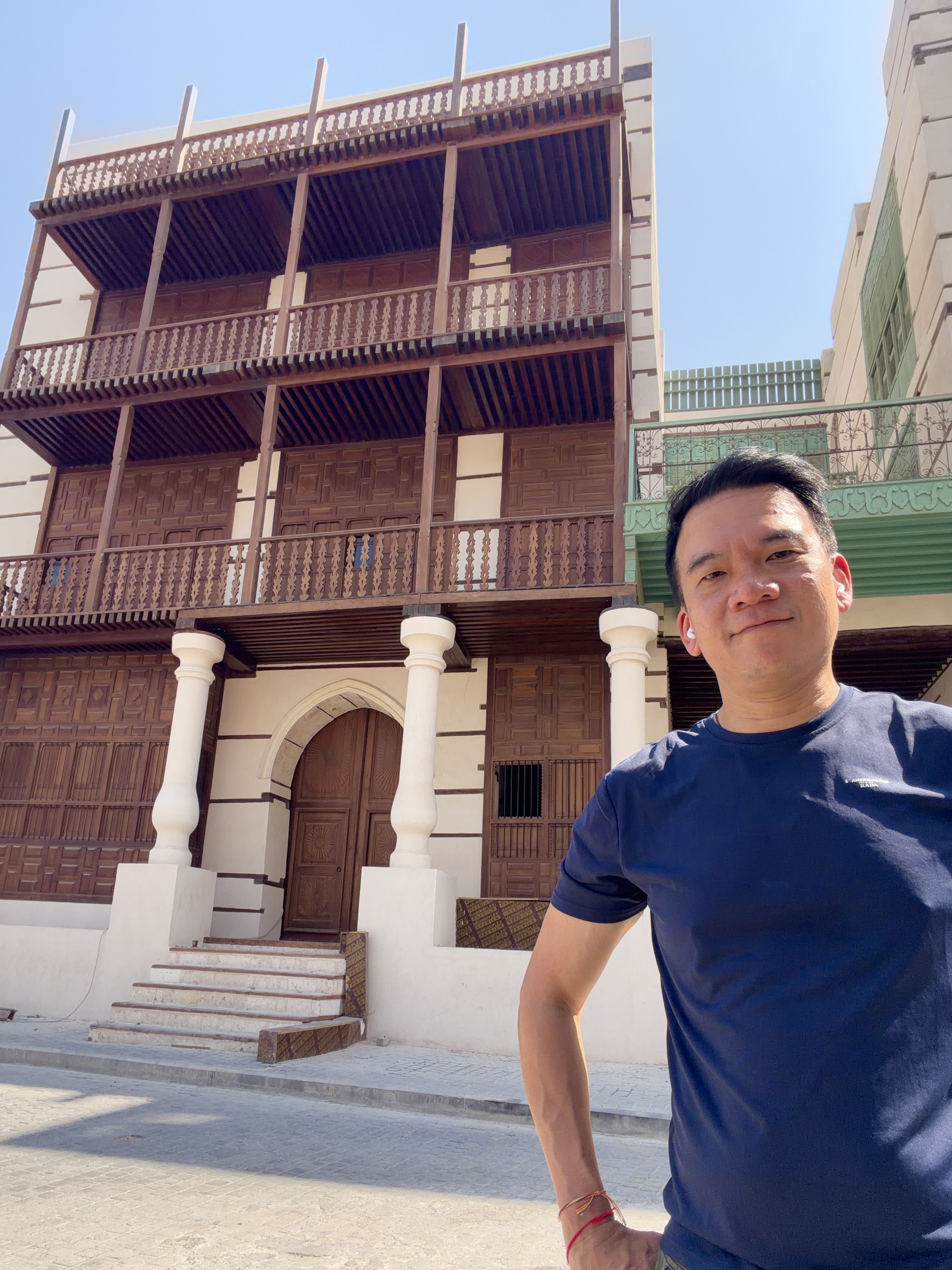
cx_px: 476
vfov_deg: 84.7
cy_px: 635
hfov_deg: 68.7
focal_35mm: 19
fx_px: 697
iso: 32
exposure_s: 1/723
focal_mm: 2.71
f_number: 1.9
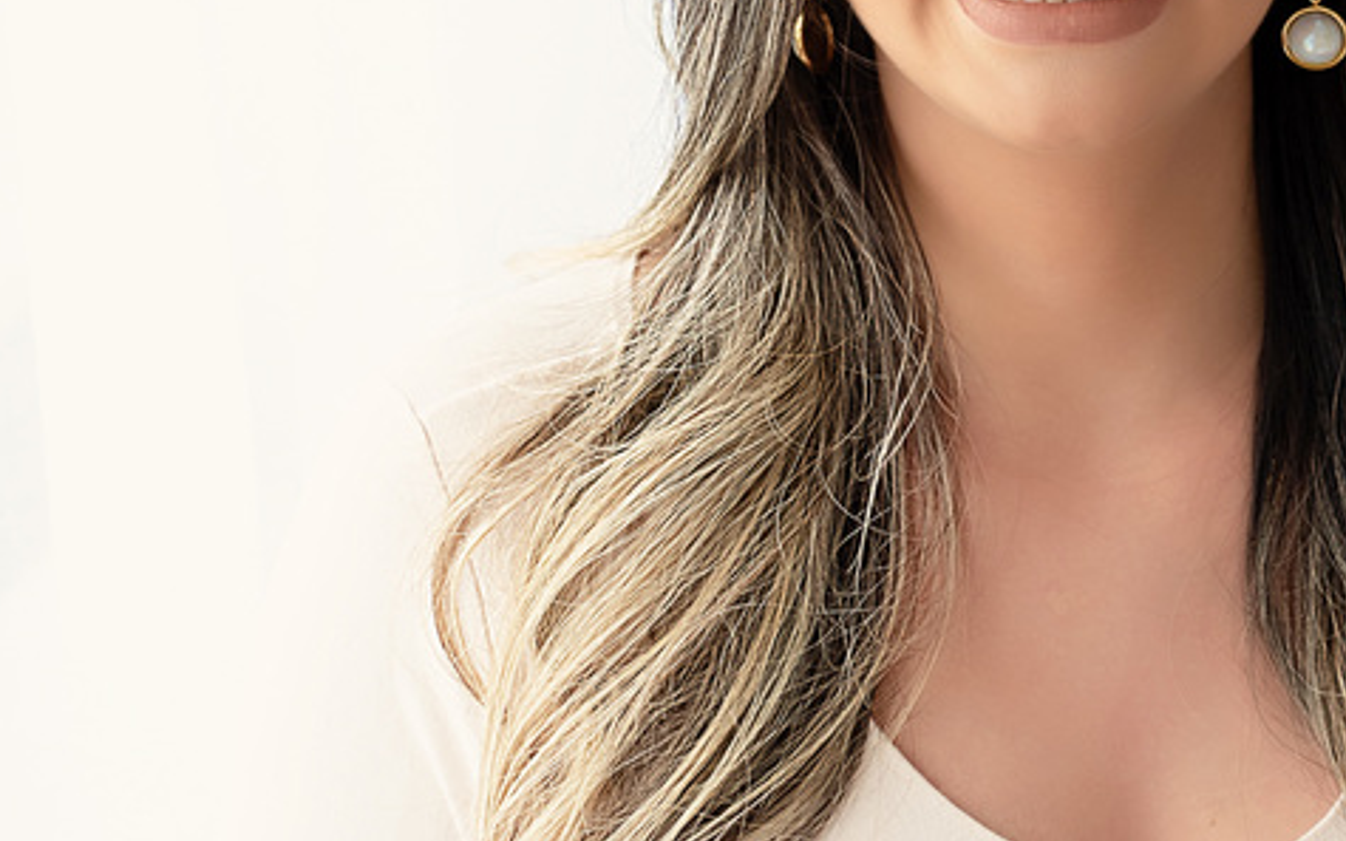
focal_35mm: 135
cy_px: 261
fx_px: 4953
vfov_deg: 9.7
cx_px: 1286
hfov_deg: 15.2
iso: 200
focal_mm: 35
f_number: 2.8
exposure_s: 1/100
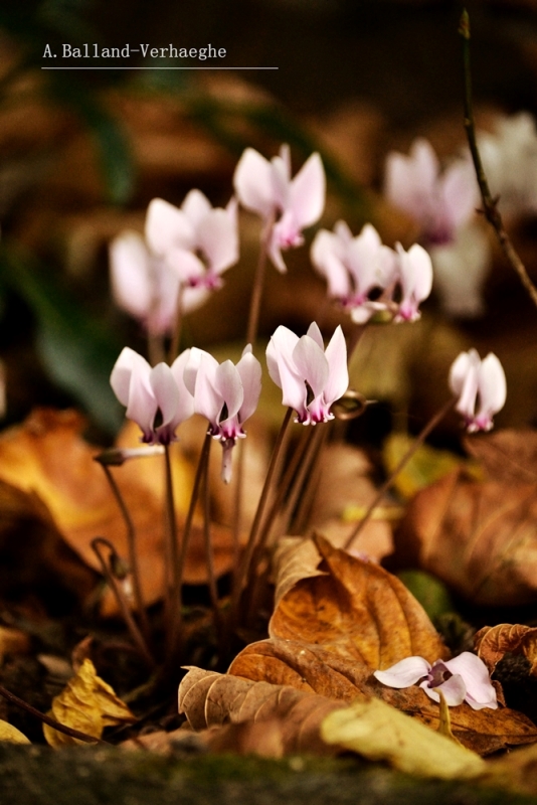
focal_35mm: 270
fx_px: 6036
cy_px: 402
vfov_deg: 7.6
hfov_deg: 5.1
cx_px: 268
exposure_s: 1/250
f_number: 5
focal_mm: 180
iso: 800
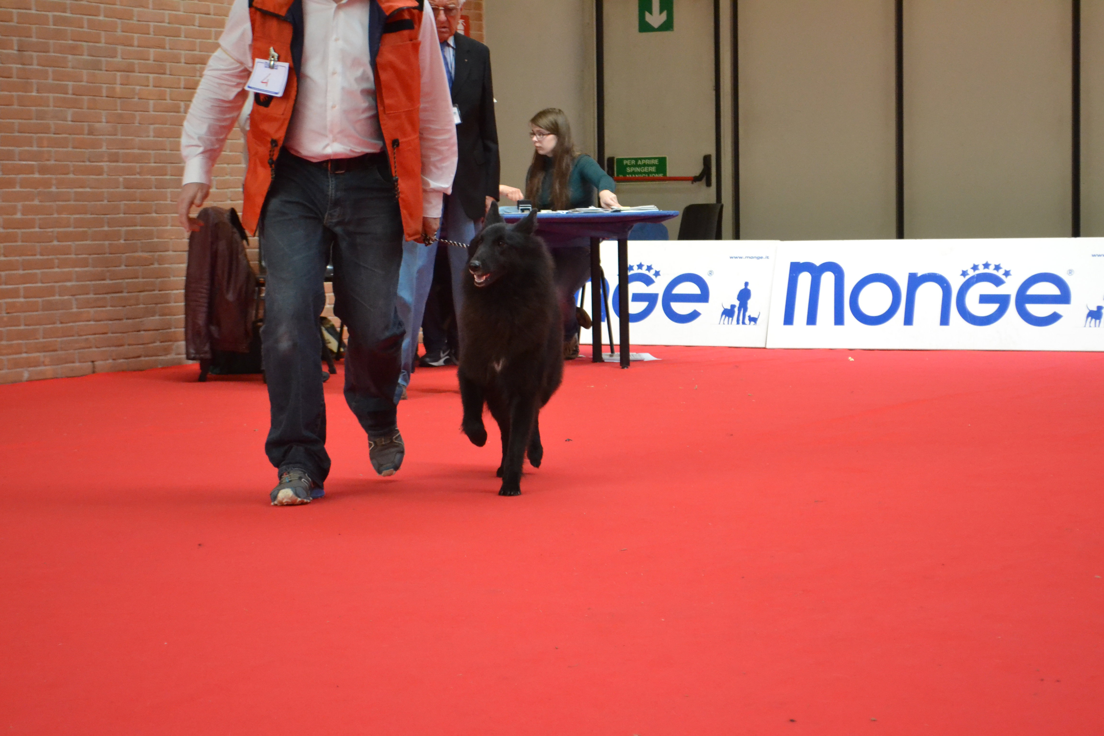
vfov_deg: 16.6
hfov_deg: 24.6
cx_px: 552
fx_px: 2530
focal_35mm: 82
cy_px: 368
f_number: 5.6
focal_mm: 55
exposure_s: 1/250
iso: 3200
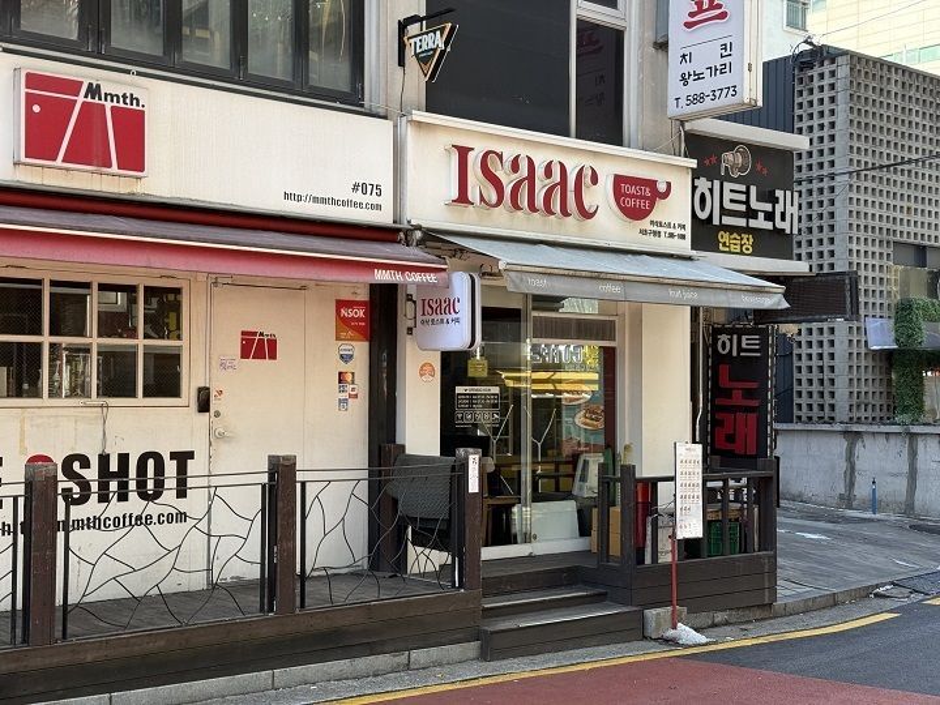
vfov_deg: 30.3
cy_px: 352
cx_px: 470
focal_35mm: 48
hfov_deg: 39.7
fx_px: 1303
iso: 100
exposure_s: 1/620
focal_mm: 6.76
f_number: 1.78
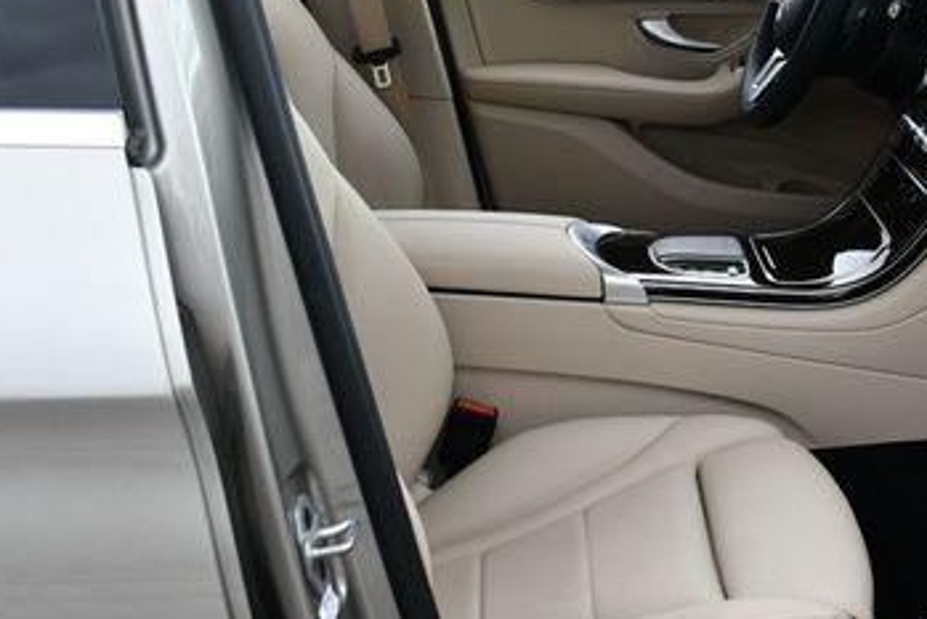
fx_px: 1700
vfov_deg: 20.6
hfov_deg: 29.6
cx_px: 770
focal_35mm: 66
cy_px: 321
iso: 220
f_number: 5.6
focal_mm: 18
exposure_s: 1/250
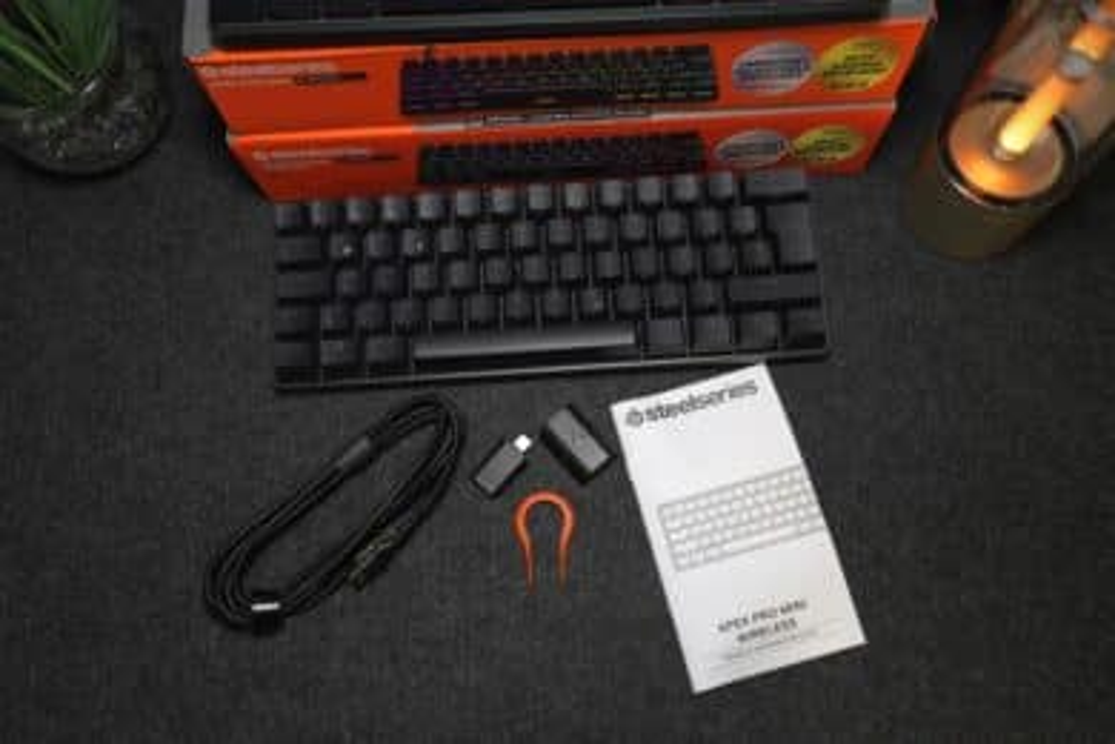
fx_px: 898
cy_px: 372
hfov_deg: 63.7
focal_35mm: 29
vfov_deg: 45.0
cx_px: 558
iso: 640
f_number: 7.1
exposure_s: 1/30
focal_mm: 29
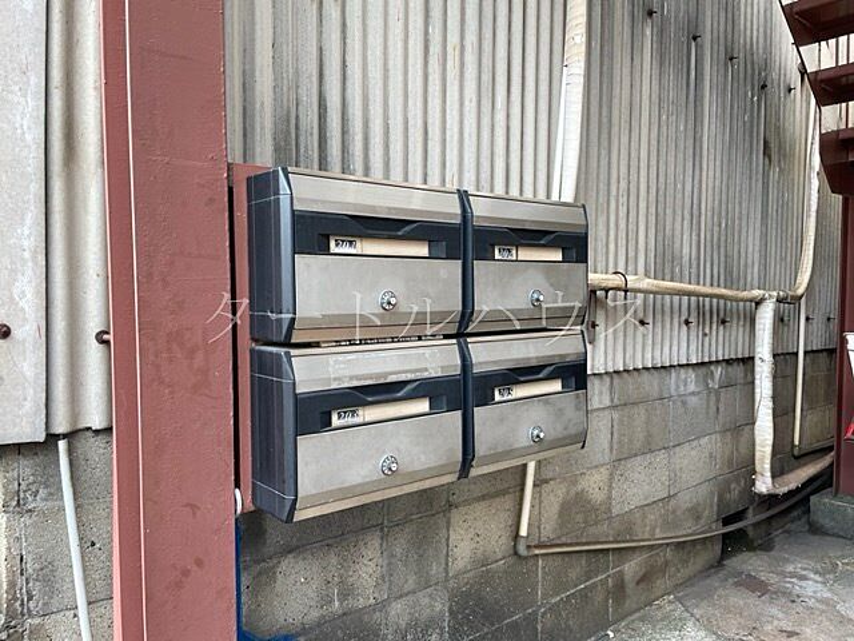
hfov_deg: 67.3
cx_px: 427
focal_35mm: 26
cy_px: 320
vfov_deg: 53.1
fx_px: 641
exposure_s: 1/121
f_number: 1.6
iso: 40
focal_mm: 4.2
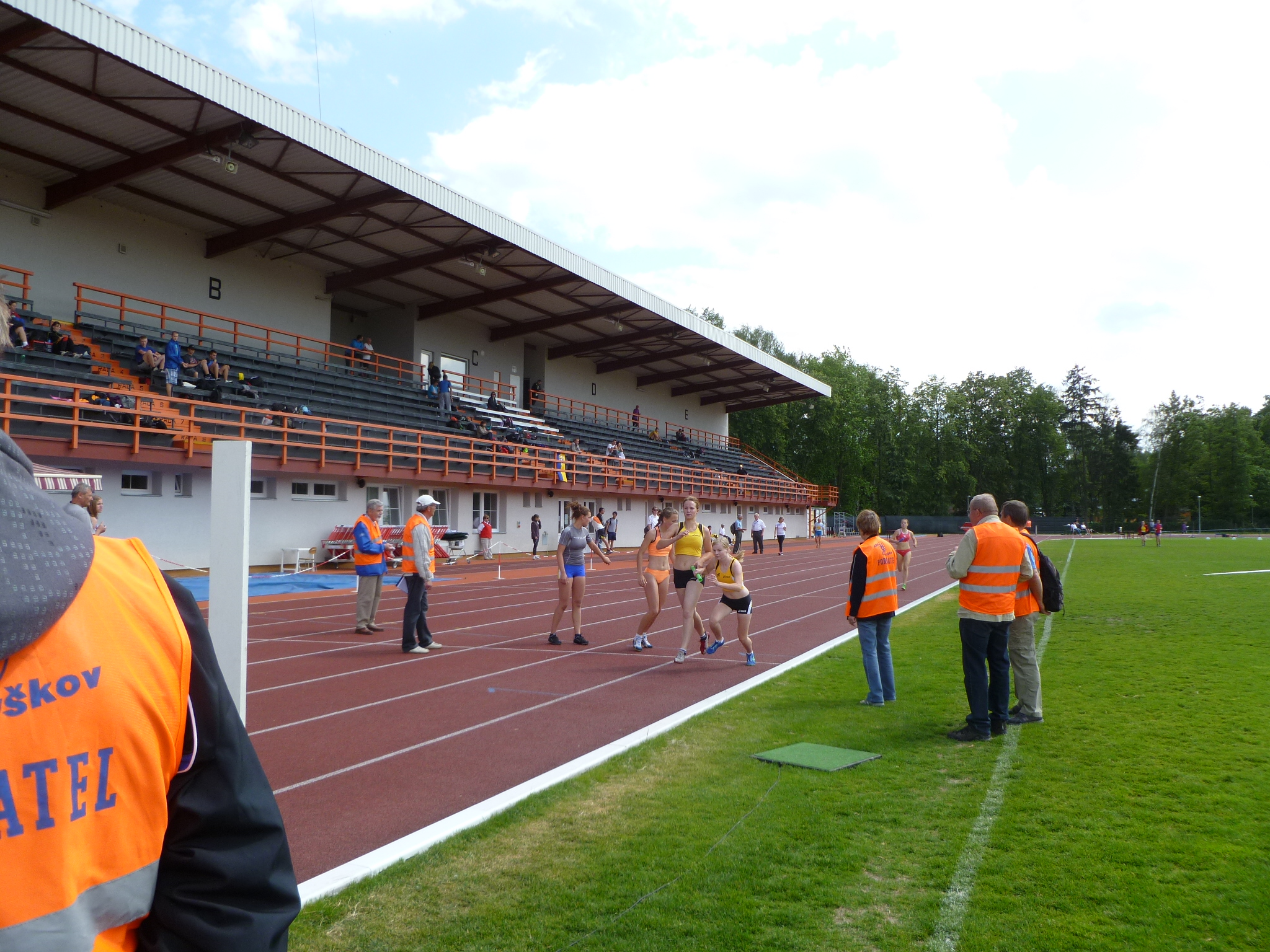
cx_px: 635
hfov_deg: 63.4
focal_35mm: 28
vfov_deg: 49.7
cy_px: 476
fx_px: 1027
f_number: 3.3
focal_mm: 5
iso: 100
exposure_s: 1/500
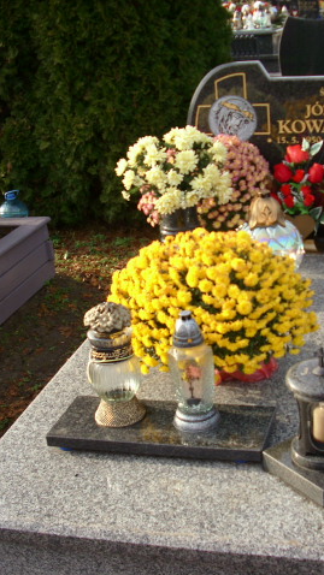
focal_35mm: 54
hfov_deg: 22.0
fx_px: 824
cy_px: 288
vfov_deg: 38.5
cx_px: 251
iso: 50
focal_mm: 6.2
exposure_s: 1/369
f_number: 2.8
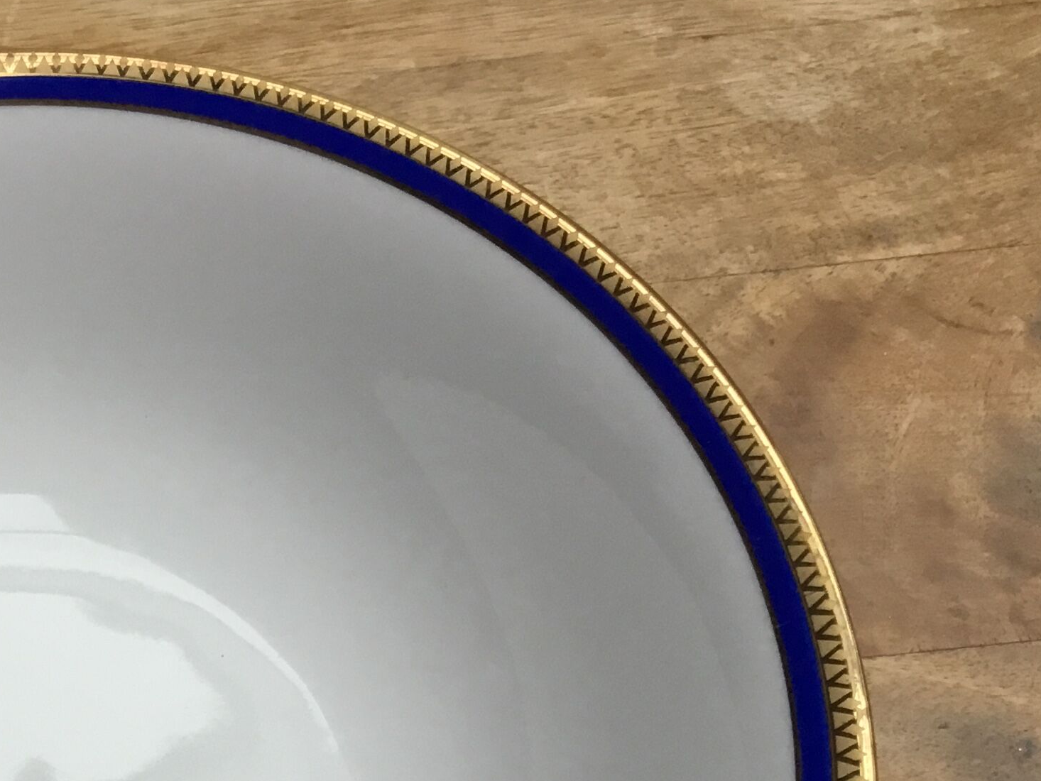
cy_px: 814
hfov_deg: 26.8
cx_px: 25
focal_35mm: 69
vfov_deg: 20.5
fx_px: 2075
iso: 50
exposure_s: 1/33
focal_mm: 3.3
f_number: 2.4
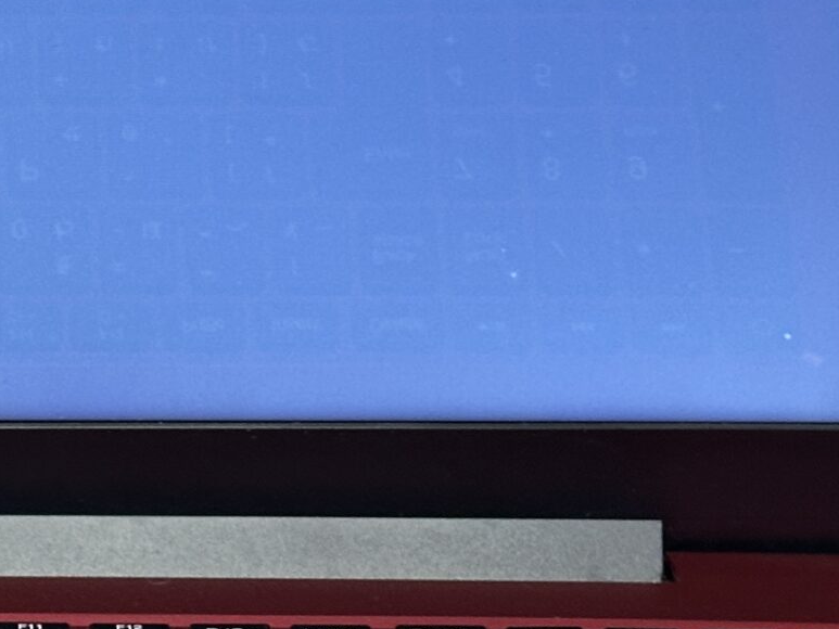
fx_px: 3854
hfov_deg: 12.2
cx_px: -125
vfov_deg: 9.3
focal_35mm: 159
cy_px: 182
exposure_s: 1/33
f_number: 1.78
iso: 200
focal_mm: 6.86
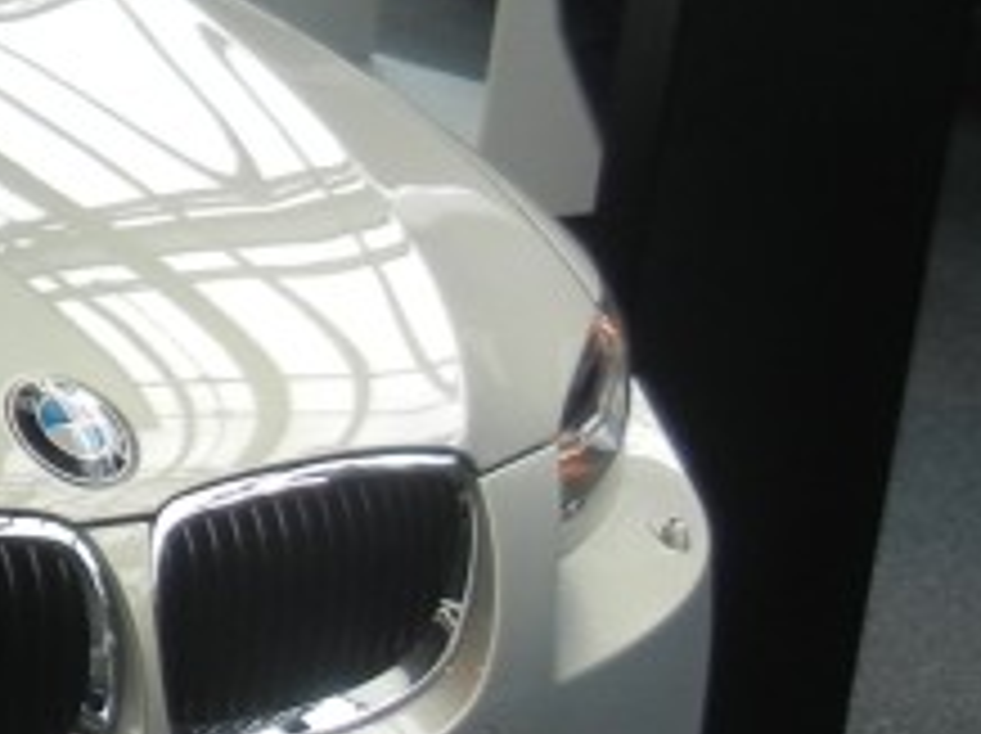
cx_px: -1107
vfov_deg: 10.4
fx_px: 3991
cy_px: 86
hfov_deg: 12.1
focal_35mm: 141
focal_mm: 5.4
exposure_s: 1/111
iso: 160
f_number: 3.5
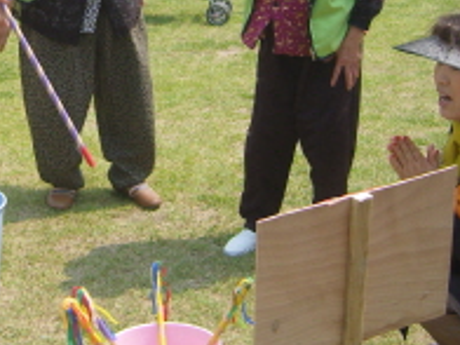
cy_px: 36
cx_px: 61
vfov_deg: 17.1
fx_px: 1130
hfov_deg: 22.5
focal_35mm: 85
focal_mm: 7.3
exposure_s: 1/200
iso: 100
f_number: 7
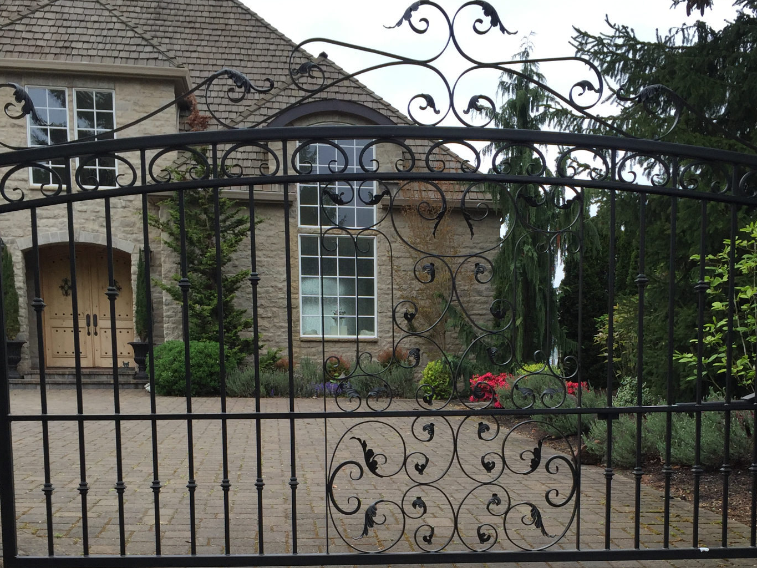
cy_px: 293
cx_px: 443
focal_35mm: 34
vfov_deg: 41.8
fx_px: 744
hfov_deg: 53.7
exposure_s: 1/356
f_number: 2.2
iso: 32
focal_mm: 4.2
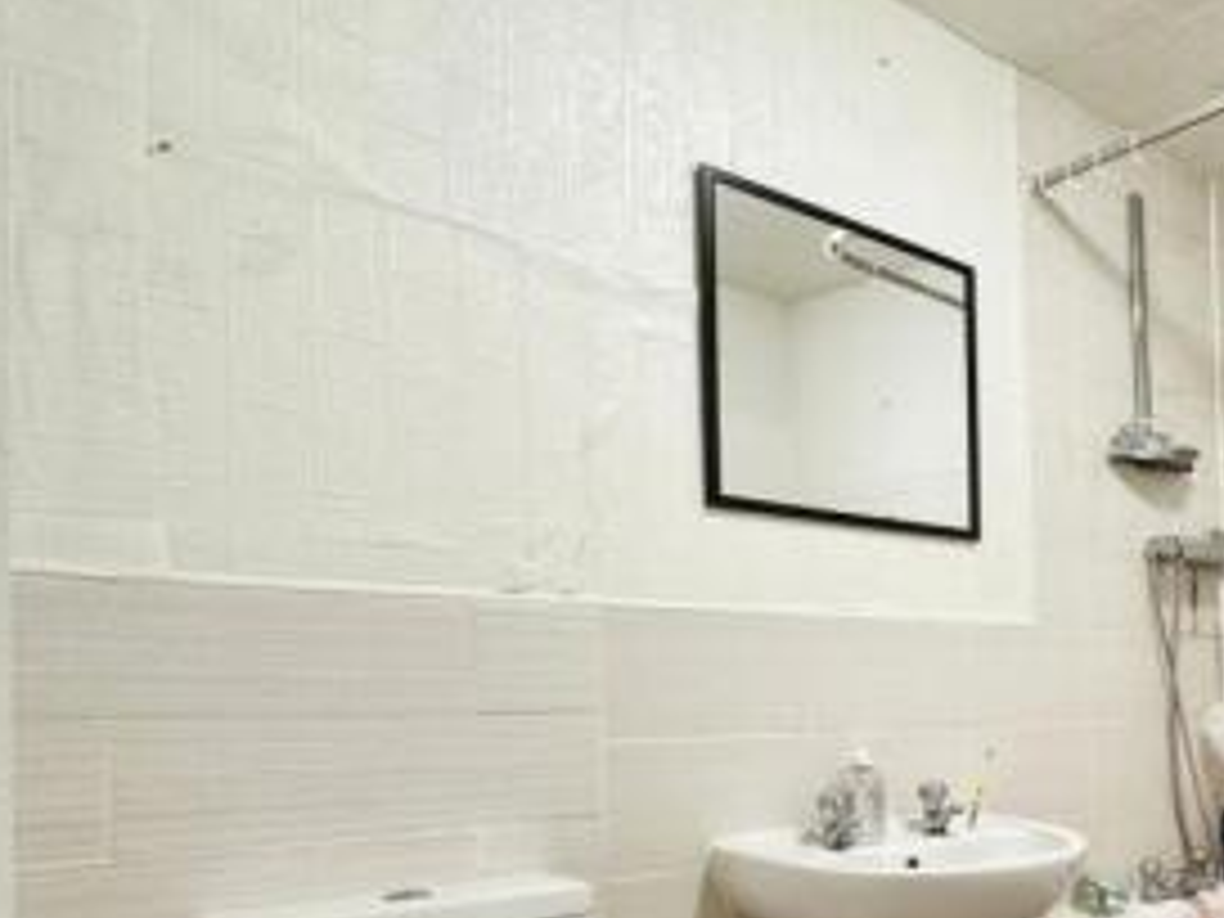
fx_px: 1061
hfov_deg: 47.2
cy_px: 533
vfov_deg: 46.6
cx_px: 1285
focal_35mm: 30
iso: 200
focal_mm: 2.22
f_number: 2.2
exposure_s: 1/50
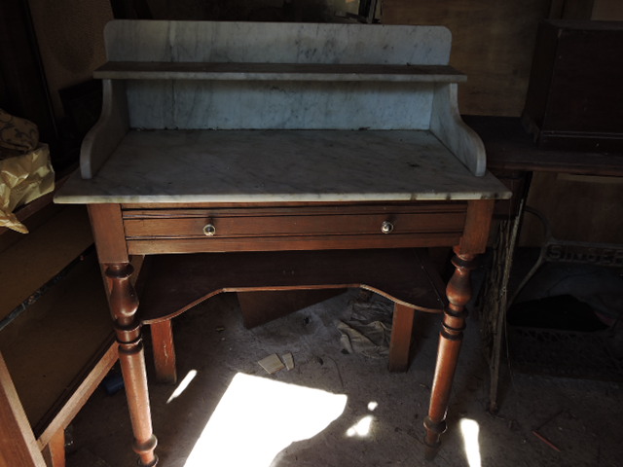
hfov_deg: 60.0
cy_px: 234
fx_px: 540
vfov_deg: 46.8
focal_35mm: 30
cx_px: 312
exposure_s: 1/60
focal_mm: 5.4
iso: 100
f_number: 3.5
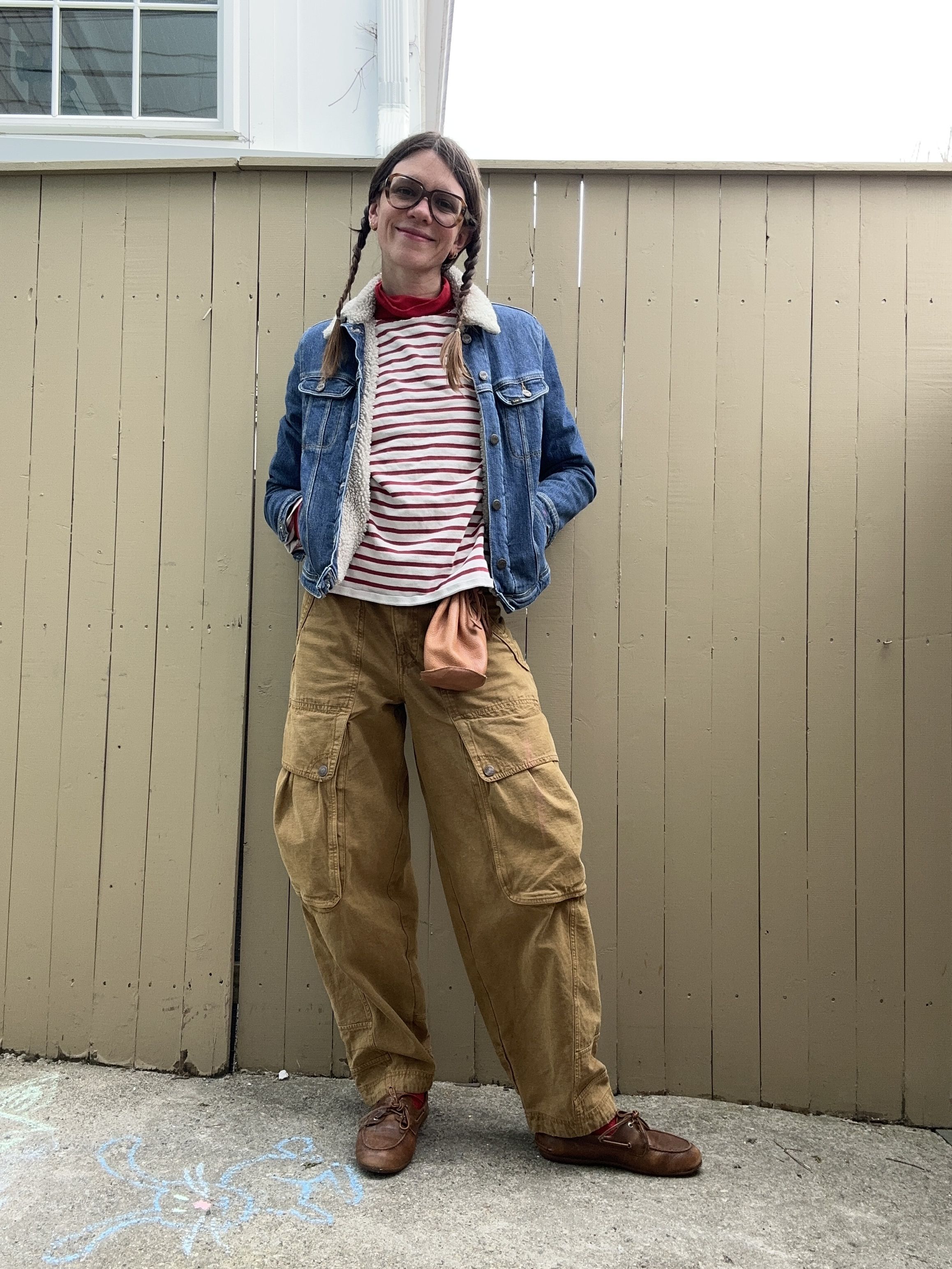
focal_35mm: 30
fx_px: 1100
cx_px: 476
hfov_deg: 46.8
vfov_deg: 60.0
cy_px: 634
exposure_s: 1/129
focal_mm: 2.69
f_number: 1.9
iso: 20
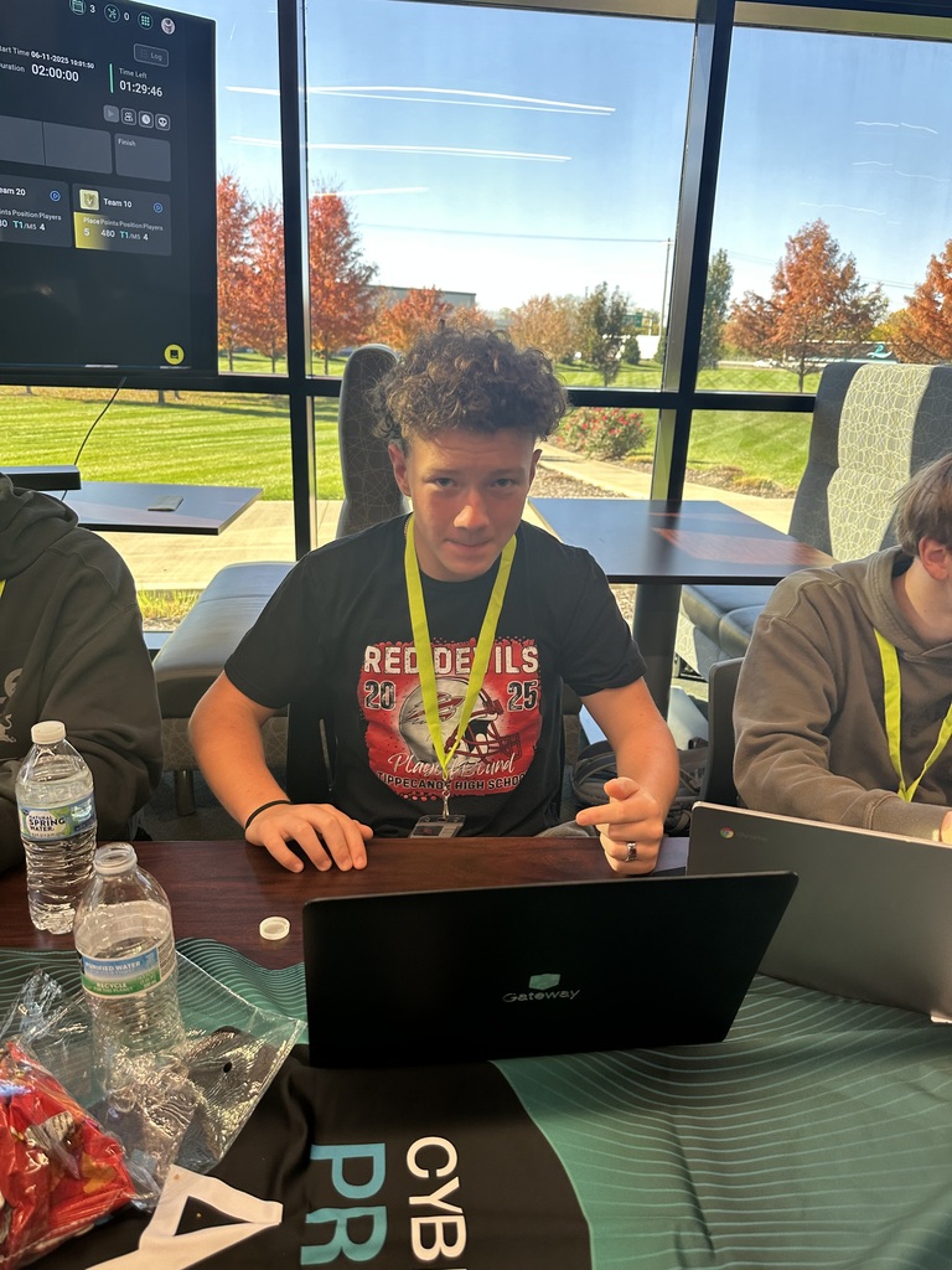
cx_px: 476
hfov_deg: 56.8
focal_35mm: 24
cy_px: 635
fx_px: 880
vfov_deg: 71.6
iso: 125
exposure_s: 1/120
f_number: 1.78
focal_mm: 6.86
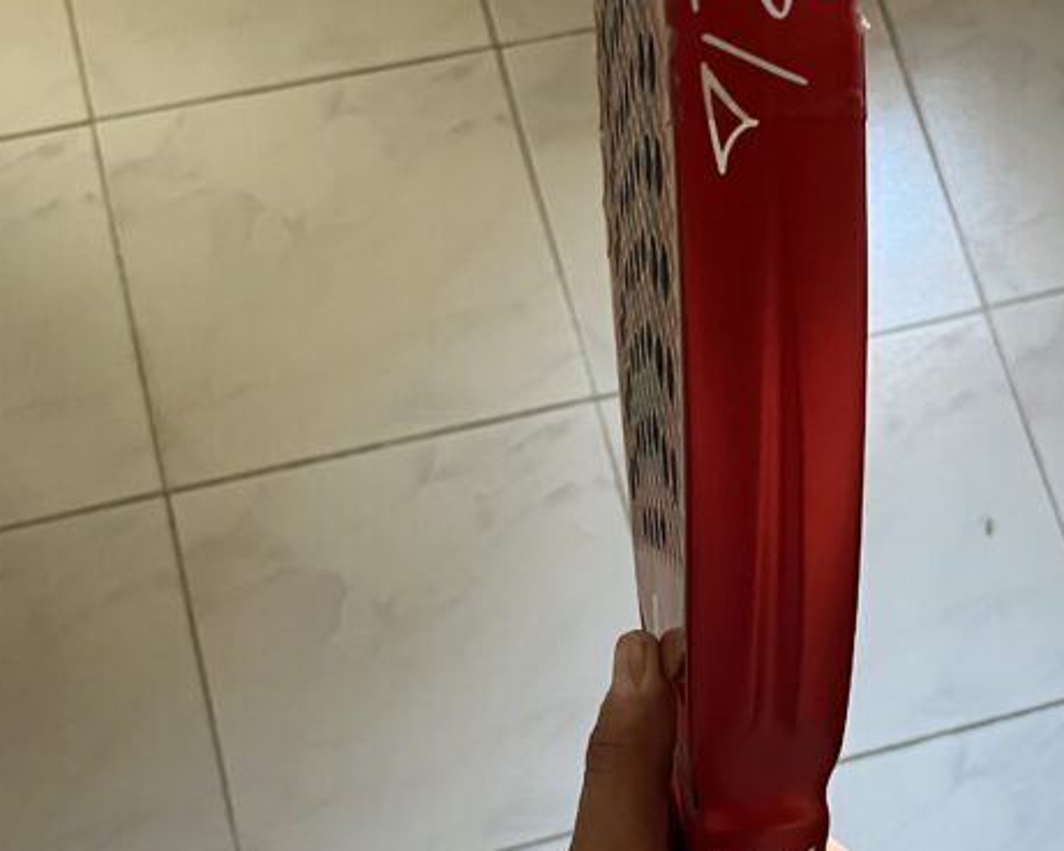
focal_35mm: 44
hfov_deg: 40.6
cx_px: 815
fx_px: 1386
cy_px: 526
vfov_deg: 34.0
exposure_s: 1/43
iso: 500
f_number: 1.6
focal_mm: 5.1
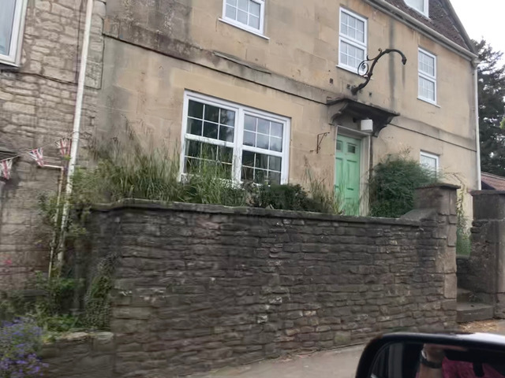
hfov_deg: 63.4
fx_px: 408
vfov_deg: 49.7
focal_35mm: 28
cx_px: 252
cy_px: 189
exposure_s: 1/1100
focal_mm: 3.99
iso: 20
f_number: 1.8
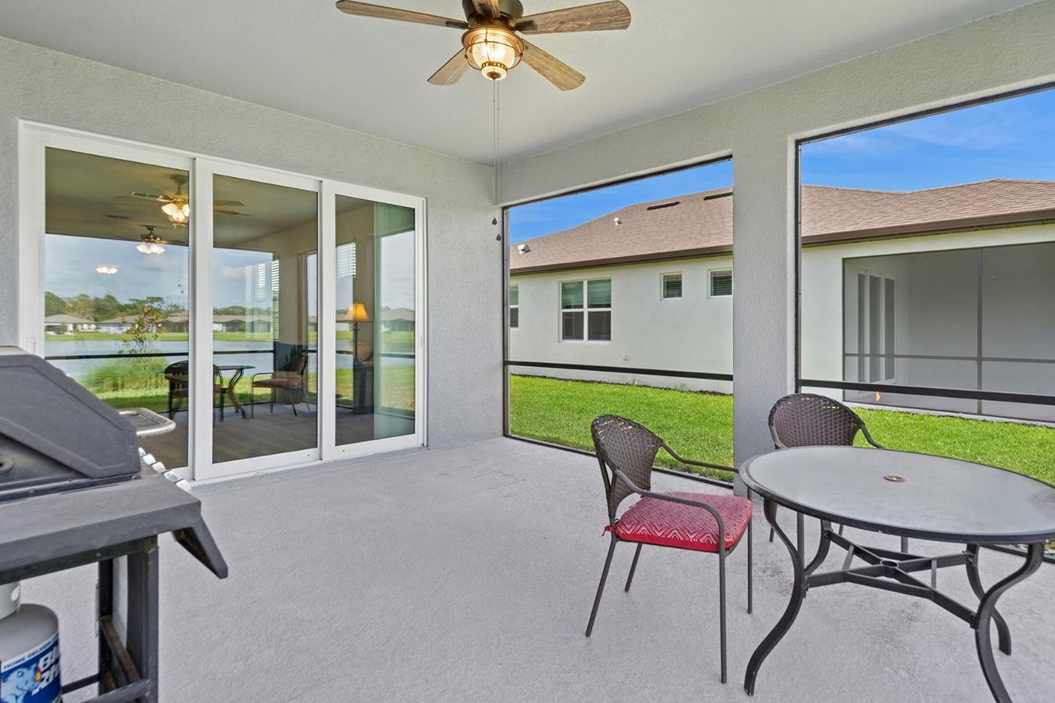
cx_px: 612
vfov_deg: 66.9
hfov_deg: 89.3
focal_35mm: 18
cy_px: 287
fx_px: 528
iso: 200
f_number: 8
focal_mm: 10
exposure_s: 1/60
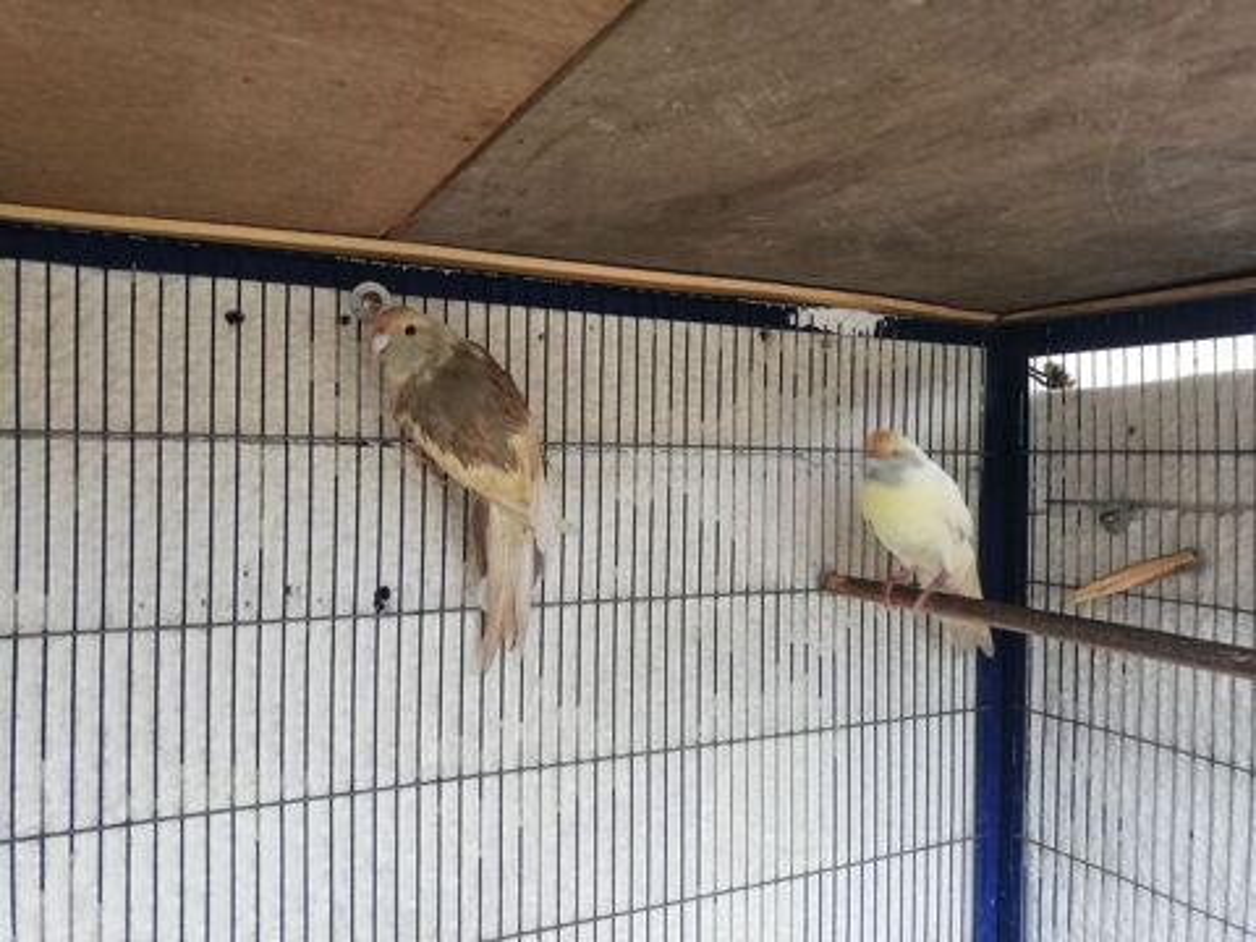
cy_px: 471
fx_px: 943
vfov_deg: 53.1
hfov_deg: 67.3
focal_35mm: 26
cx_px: 628
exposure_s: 1/33.3
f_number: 2.2
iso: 320
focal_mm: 3.81
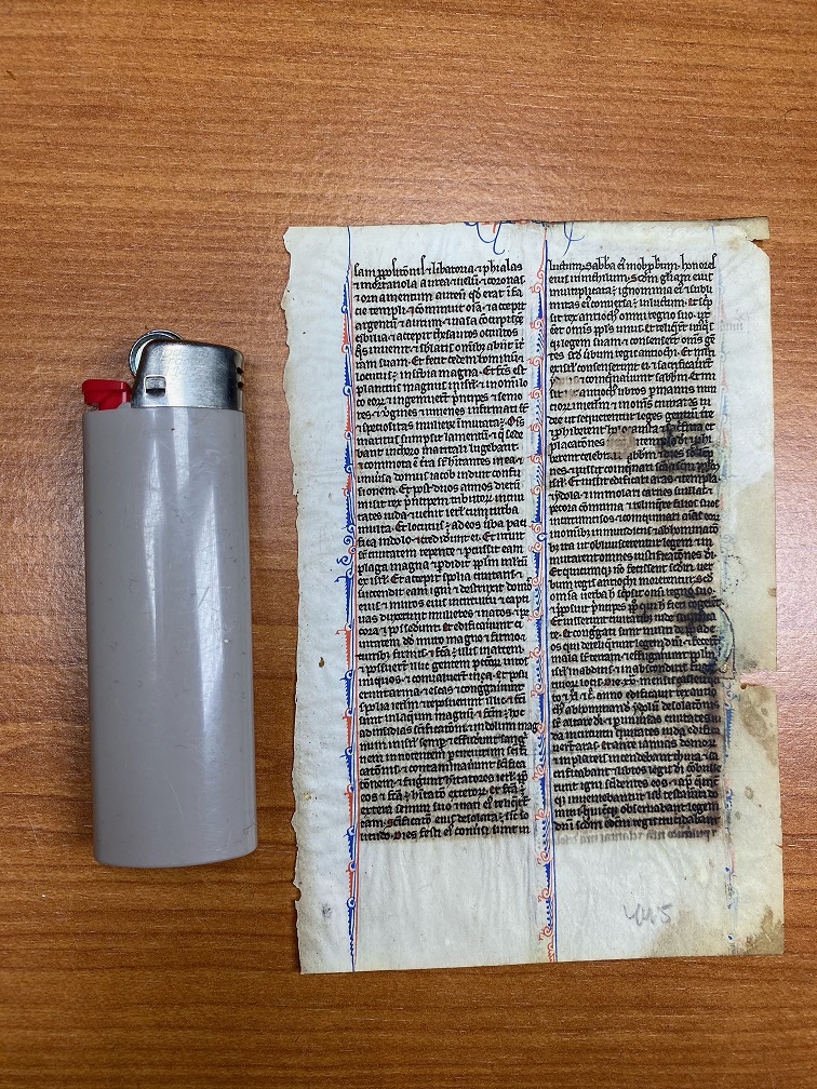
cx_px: 408
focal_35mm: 26
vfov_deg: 67.3
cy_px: 544
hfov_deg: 53.1
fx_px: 818
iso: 32
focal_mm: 4.25
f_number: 1.8
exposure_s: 1/436
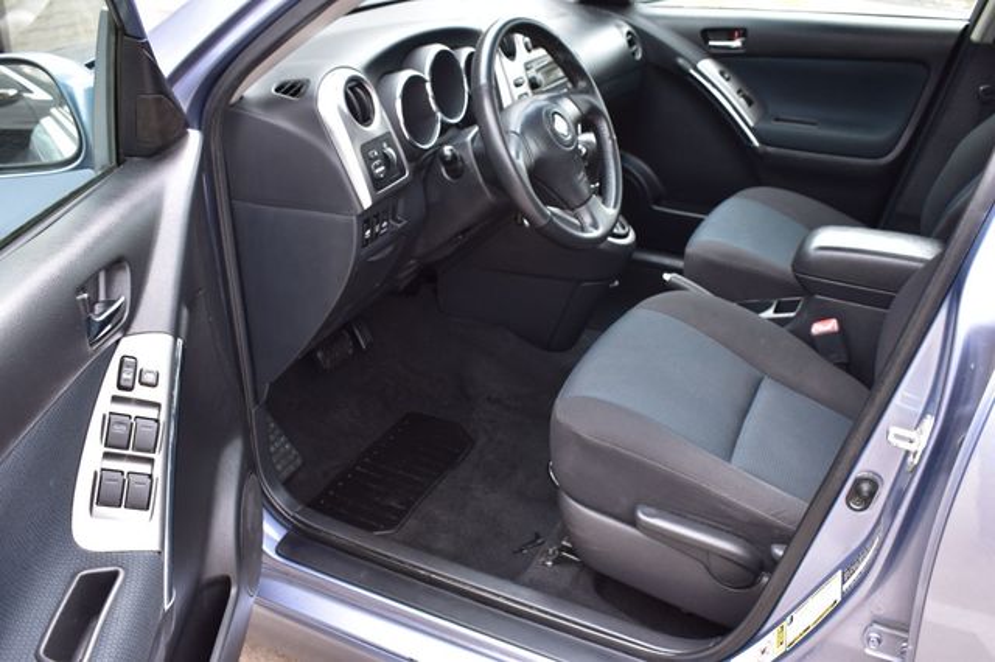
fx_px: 912
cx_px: 498
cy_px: 331
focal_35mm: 33
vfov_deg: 39.9
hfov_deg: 57.2
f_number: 7.1
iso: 400
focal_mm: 22
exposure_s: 1/40
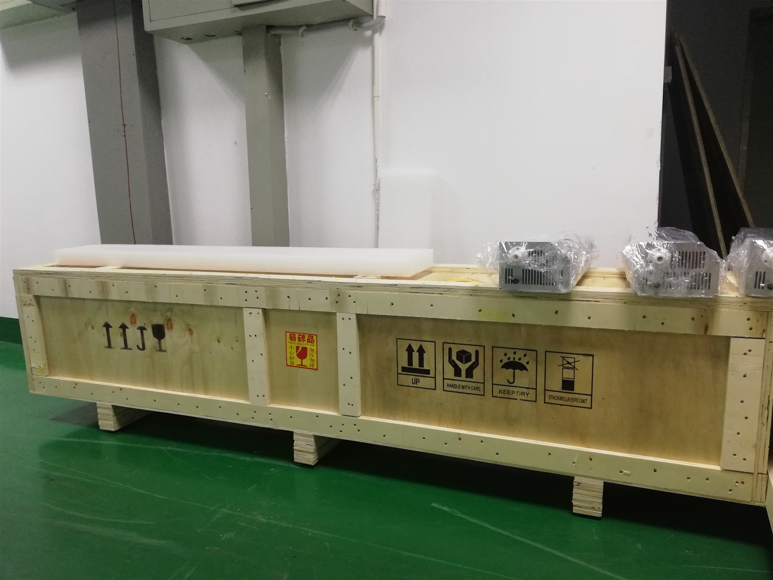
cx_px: 386
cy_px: 290
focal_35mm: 27
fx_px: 603
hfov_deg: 65.3
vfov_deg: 51.4
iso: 400
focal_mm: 3.81
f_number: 2.2
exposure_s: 1/30
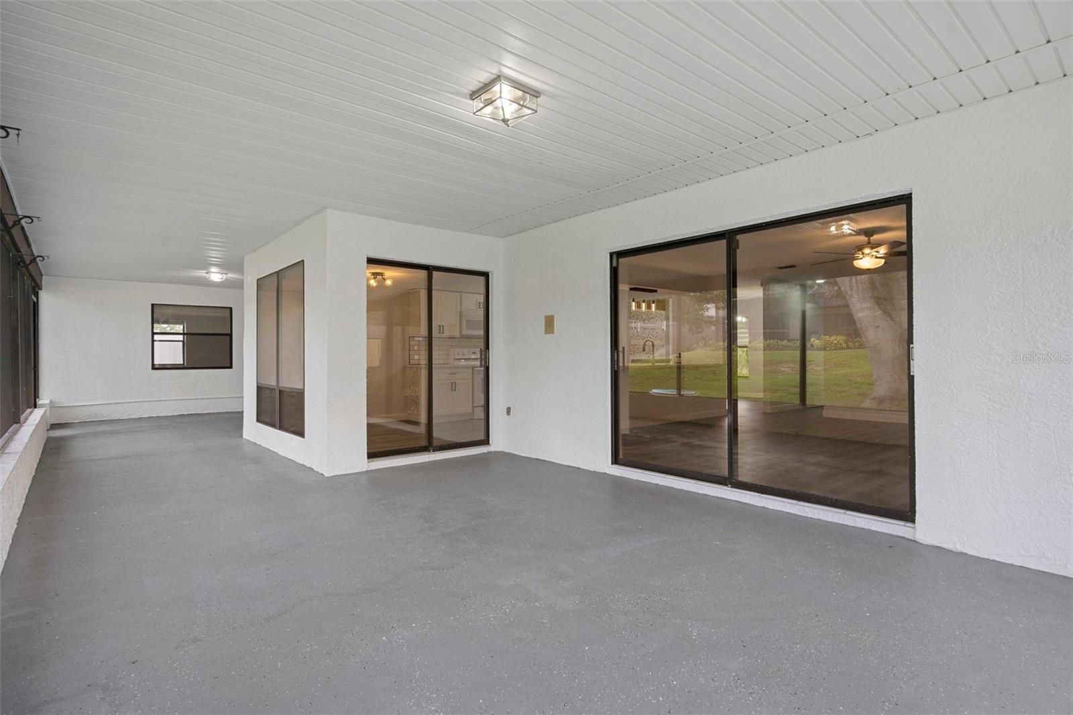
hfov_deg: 93.3
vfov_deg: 70.4
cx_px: 536
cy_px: 358
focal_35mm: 17
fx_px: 507
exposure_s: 1/6
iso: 320
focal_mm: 17
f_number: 8
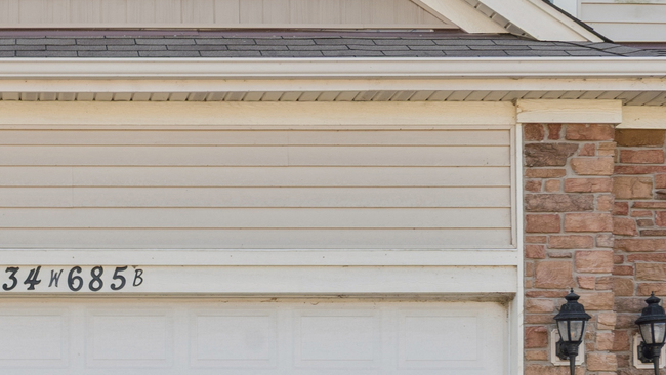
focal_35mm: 94
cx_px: 27
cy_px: 191
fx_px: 1660
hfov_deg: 22.0
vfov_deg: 12.9
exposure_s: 1/60
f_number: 8
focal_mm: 24
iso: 250
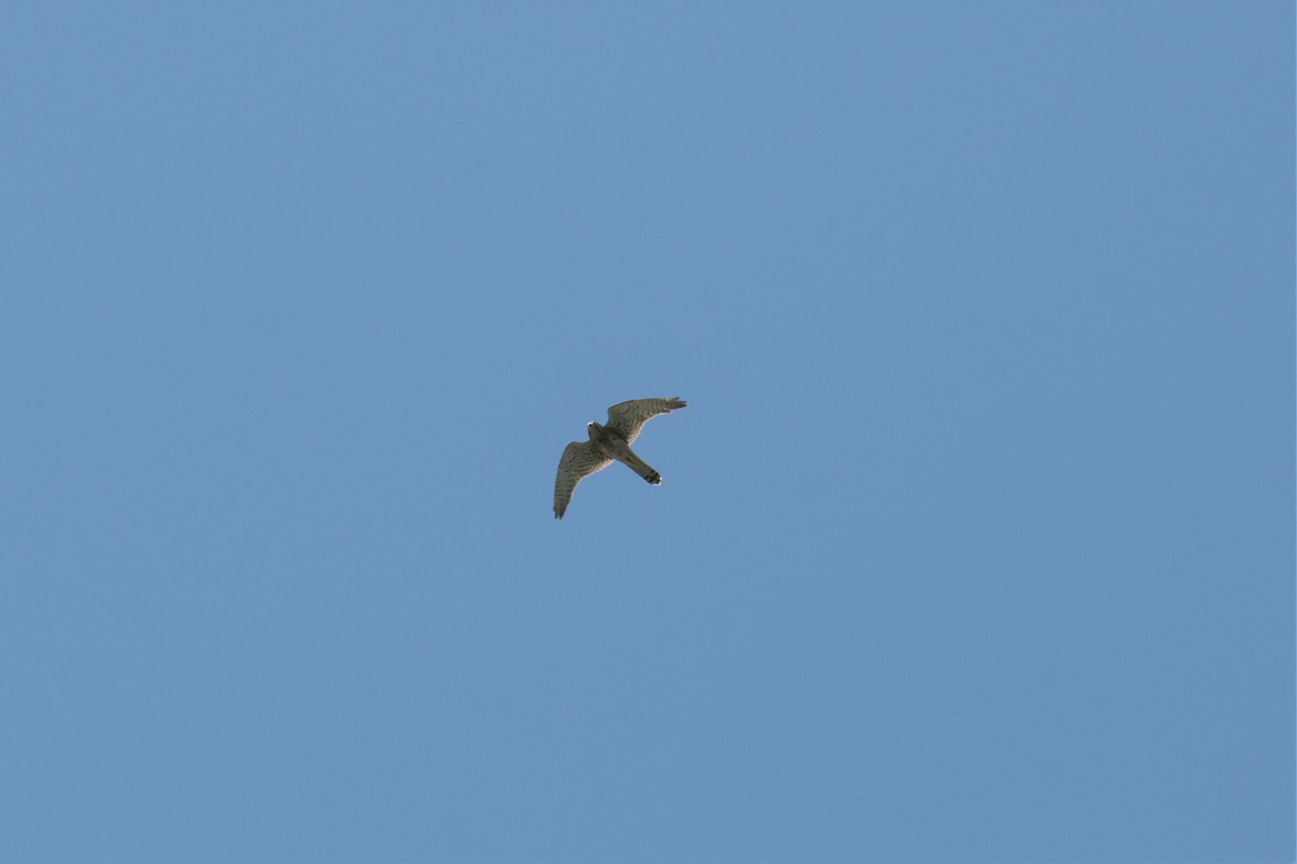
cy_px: 432
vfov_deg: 4.6
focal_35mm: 300
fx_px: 10805
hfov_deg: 6.9
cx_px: 648
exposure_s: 1/1000
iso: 640
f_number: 11
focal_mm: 200
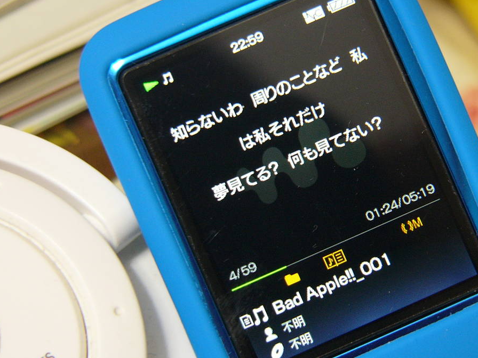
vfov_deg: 9.9
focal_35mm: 150
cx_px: 327
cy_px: 186
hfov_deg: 13.1
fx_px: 2071
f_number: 2.8
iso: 100
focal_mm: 17.4
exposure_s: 1/8
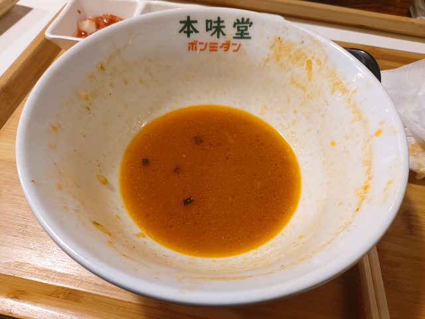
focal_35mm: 25
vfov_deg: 54.9
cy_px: 160
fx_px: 307
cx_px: 212
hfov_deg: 69.4
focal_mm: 4.58
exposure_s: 1/24
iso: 200
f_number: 2
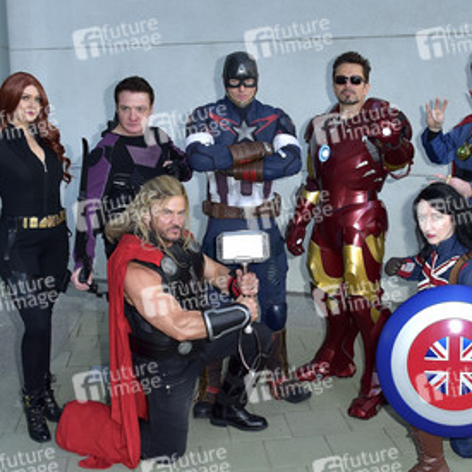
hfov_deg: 42.3
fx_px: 602
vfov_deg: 42.8
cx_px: 311
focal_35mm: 39
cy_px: 254
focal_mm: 28
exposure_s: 1/200
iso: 500
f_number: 6.3
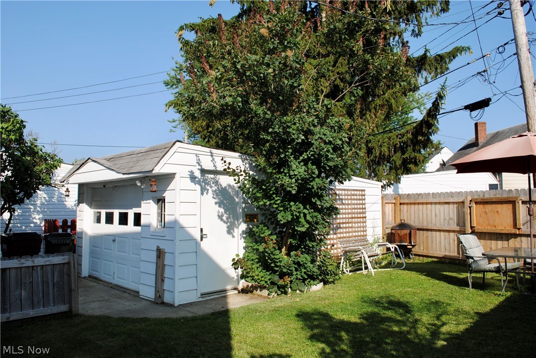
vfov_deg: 48.0
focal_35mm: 27
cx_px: 268
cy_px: 179
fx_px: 402
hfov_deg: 67.3
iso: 100
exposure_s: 1/200
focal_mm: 18
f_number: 10
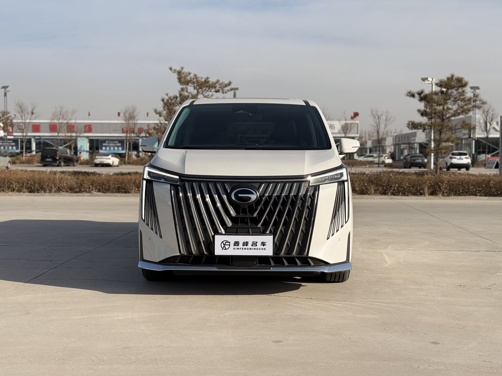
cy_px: 188
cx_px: 251
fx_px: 696
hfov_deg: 39.7
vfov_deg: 30.3
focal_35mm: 48
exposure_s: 1/7143
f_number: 1.78
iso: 64
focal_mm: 6.76
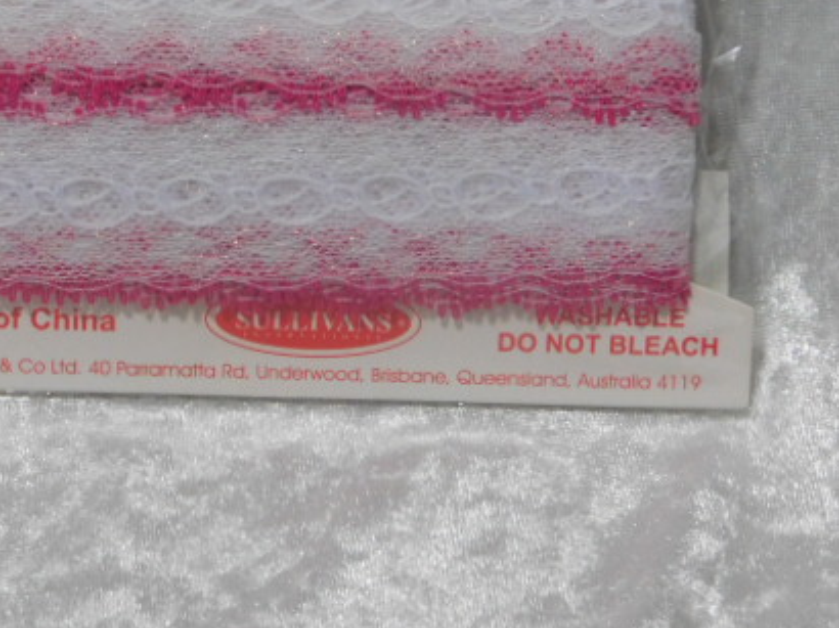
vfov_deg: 11.8
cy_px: 145
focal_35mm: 125
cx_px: 325
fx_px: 3028
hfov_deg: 15.8
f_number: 4.4
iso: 400
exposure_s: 1/15
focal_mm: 14.2
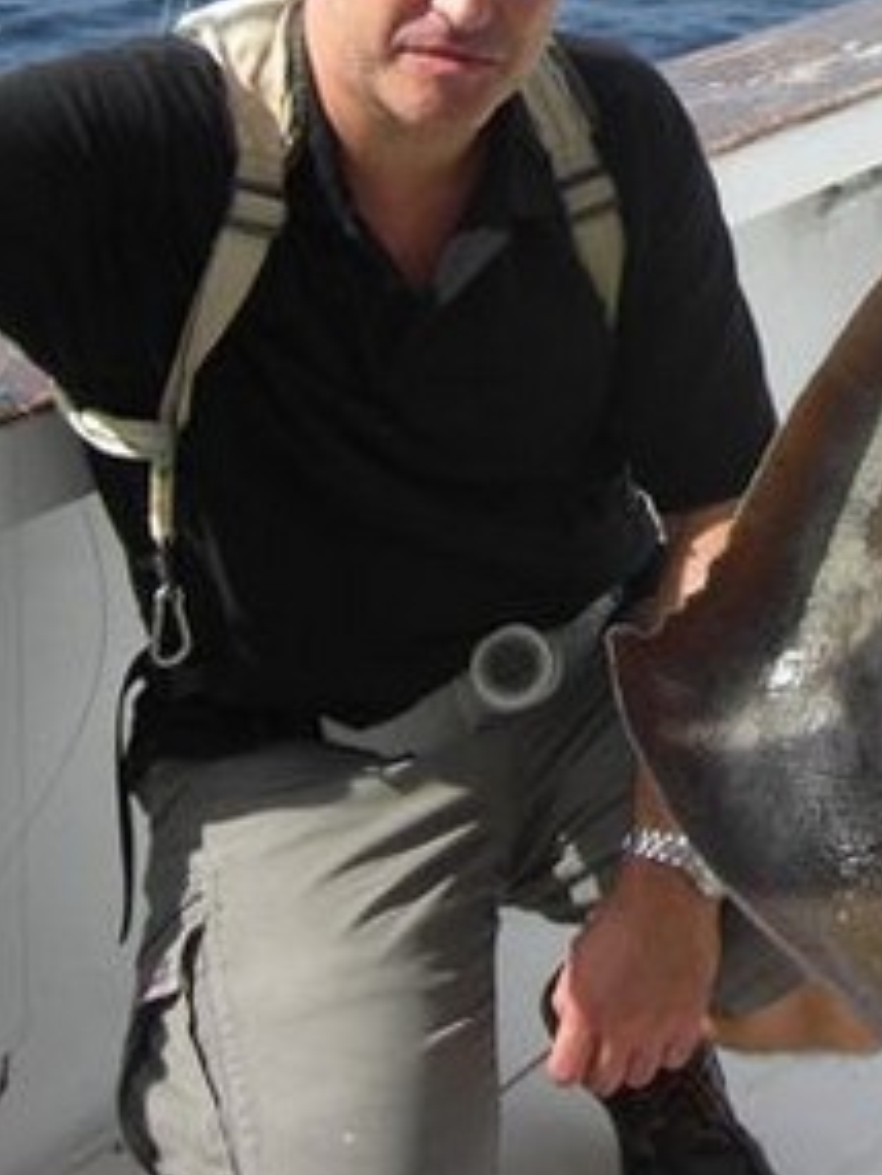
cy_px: -12
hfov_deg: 17.2
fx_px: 2852
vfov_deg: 22.4
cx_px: 903
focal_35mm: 84
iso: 80
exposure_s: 1/640
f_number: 4
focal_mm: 7.9
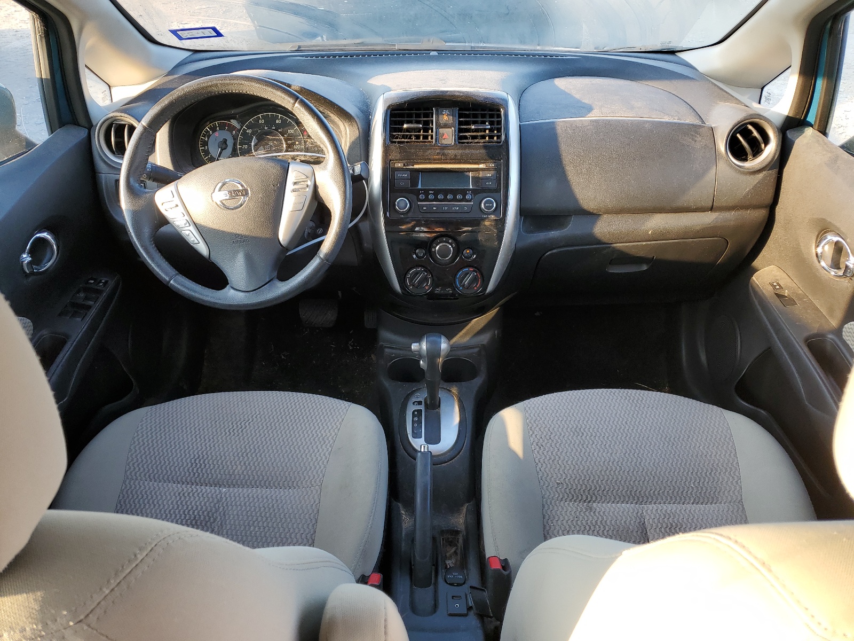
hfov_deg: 67.3
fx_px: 641
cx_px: 427
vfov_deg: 53.1
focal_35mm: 26
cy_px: 320
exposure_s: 1/156
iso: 50
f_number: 1.5
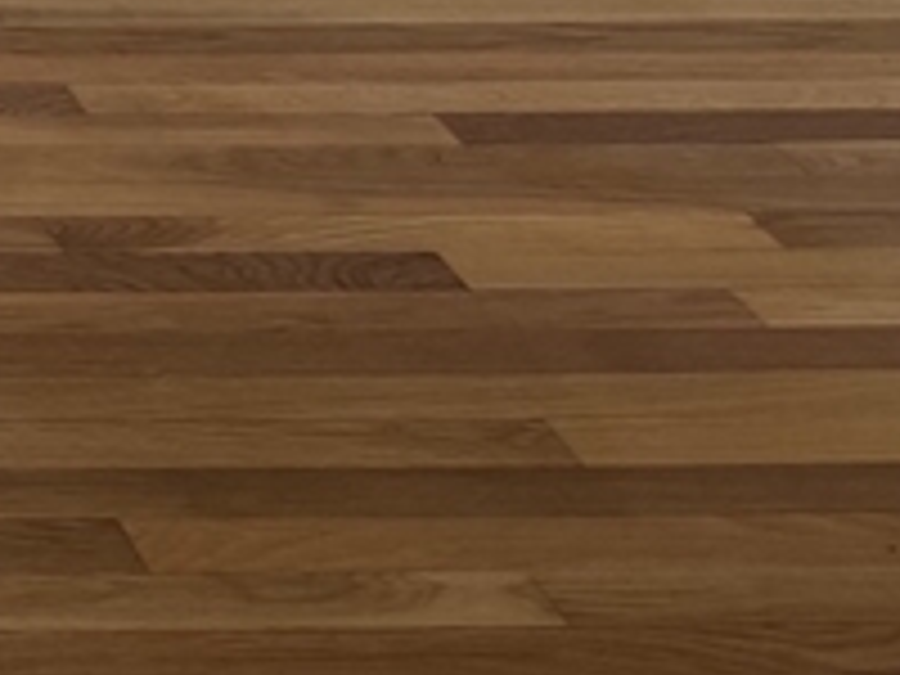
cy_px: -657
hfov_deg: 13.4
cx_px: -986
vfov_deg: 11.0
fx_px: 3198
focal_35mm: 123
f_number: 1.78
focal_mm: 6.76
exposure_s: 1/130
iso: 160
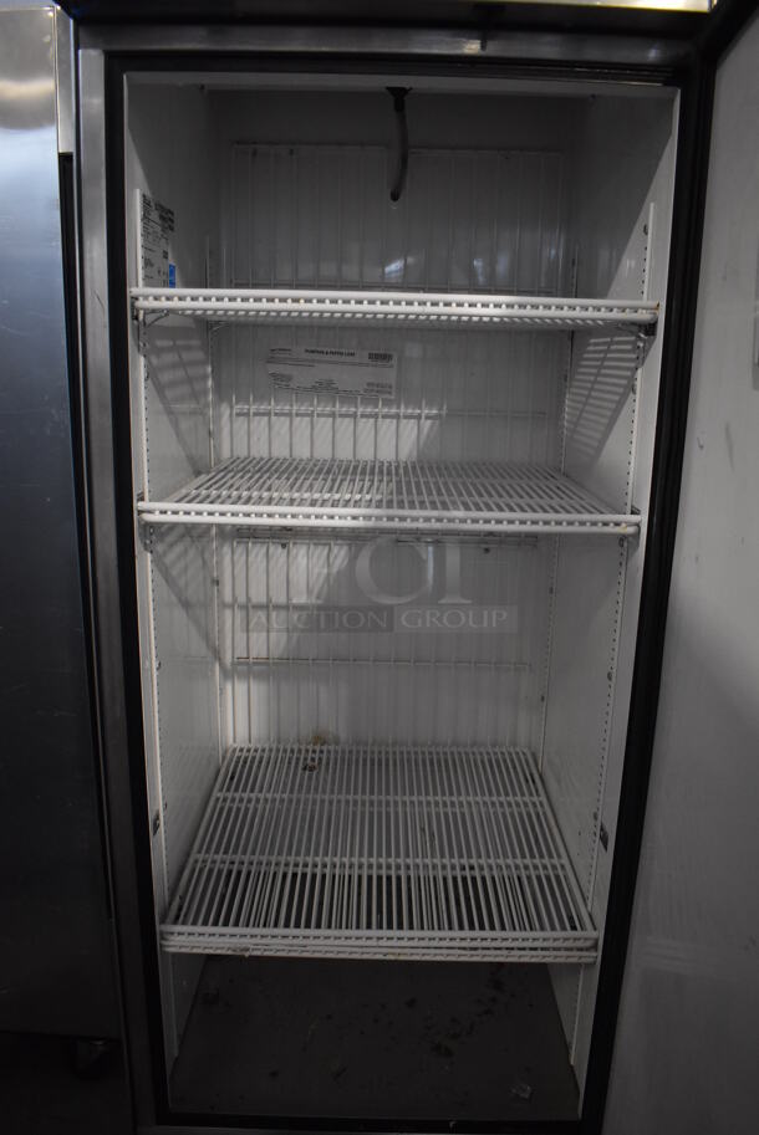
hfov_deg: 48.0
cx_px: 380
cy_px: 568
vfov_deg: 67.3
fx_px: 853
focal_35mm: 27
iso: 2200
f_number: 3.5
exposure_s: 1/125
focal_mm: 18
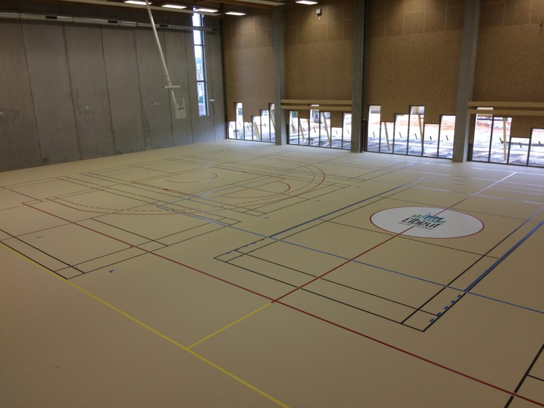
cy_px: 204
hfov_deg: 61.7
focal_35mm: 29
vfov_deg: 48.2
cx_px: 272
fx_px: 456
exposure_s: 1/100
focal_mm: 4.15
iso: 40
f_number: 2.2
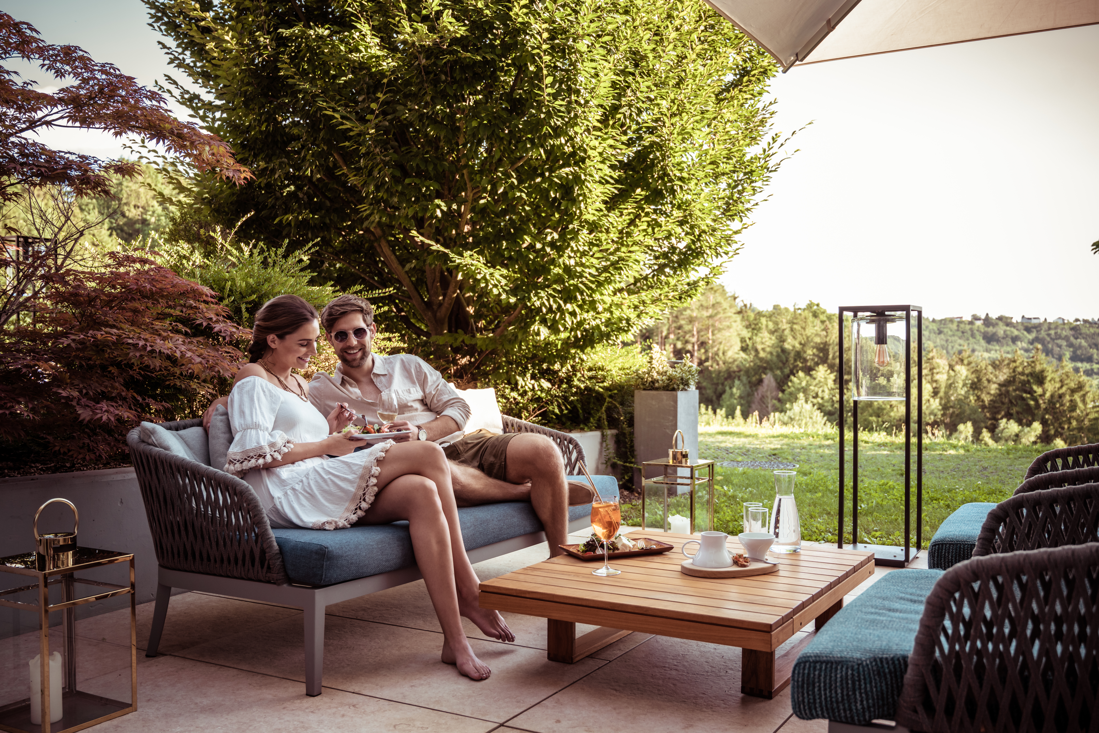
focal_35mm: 34
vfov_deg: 39.4
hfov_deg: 56.5
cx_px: 550
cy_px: 366
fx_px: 1023
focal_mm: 33.5
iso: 200
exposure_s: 1/160
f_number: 4
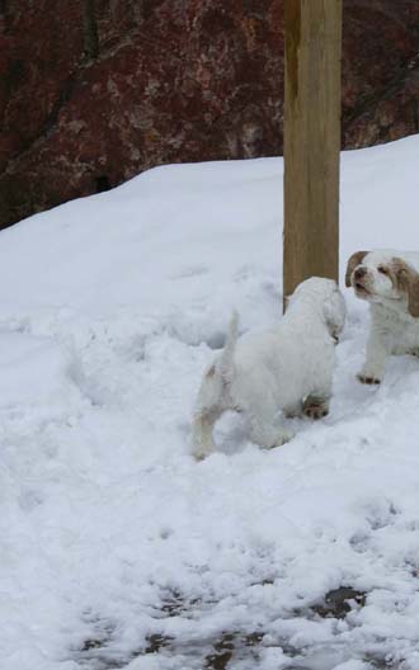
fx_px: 2960
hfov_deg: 8.0
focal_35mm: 162
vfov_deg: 12.9
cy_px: 337
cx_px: 466
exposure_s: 1/250
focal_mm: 70
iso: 100
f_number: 8
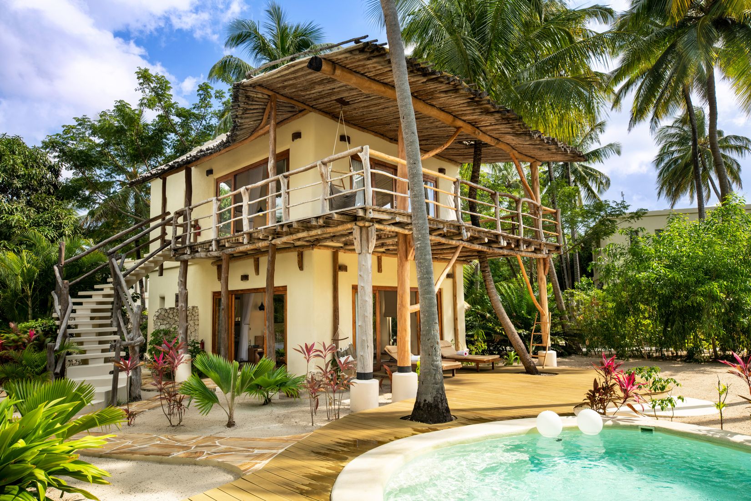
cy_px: 250
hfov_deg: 73.7
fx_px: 501
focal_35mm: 24
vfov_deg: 53.1
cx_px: 376
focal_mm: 24
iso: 200
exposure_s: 1/320
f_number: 10
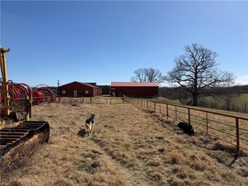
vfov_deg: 56.8
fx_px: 172
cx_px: 124
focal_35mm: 24
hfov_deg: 71.6
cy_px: 93
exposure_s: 1/6711
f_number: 1.78
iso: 80
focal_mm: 6.76
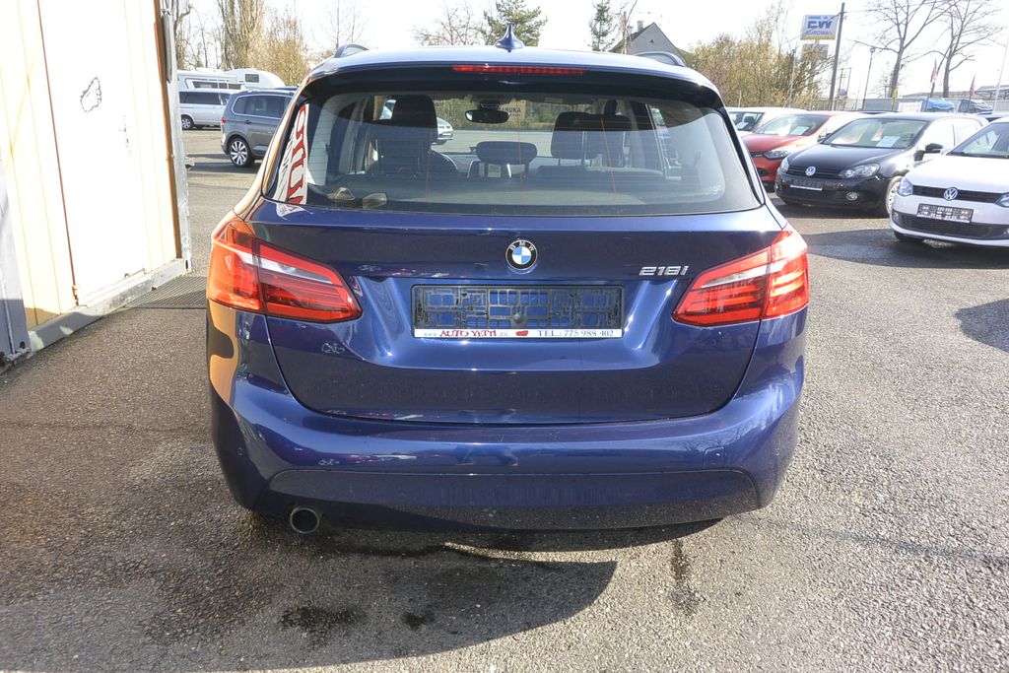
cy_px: 336
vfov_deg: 47.9
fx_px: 757
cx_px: 504
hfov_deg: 67.4
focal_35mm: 27
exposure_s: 1/250
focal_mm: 10
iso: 160
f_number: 5
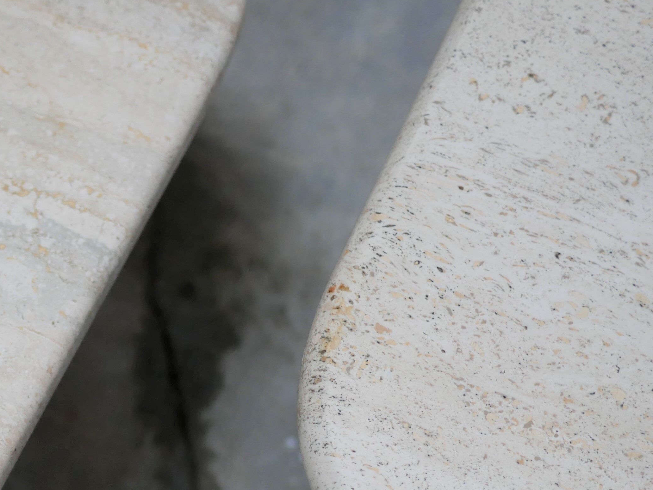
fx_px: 1680
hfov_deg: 21.2
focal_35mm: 89
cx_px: -11
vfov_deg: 16.3
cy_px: 470
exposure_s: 1/80
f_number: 1.7
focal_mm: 20
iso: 200
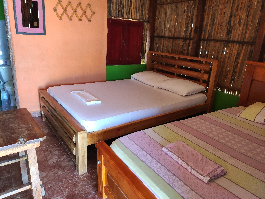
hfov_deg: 67.3
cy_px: 100
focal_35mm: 26
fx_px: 199
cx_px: 132
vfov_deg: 53.1
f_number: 1.75
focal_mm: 4.77
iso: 626
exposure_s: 1/30
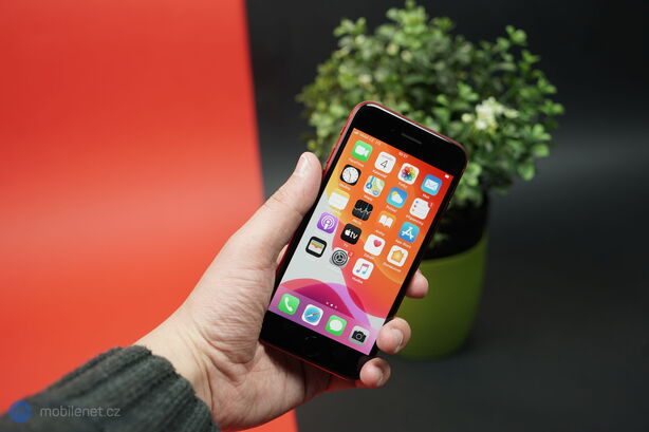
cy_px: 216
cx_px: 324
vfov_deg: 29.8
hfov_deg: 43.6
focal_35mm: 45
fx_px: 811
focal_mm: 45
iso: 500
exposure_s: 1/125
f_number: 4
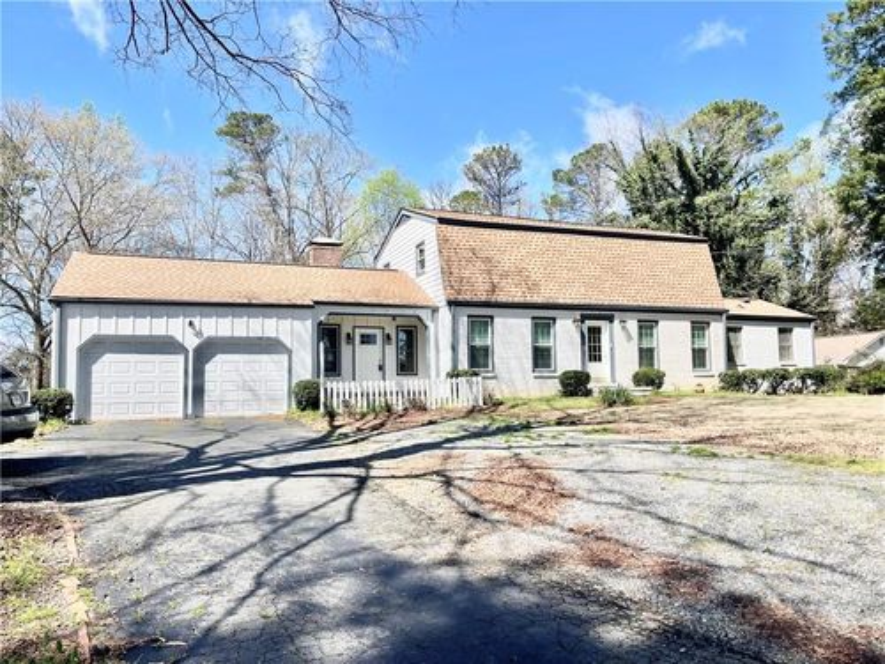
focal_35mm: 25
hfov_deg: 69.4
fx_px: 639
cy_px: 332
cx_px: 442
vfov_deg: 54.9
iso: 32
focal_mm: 5.1
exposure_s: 1/3003
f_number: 1.6
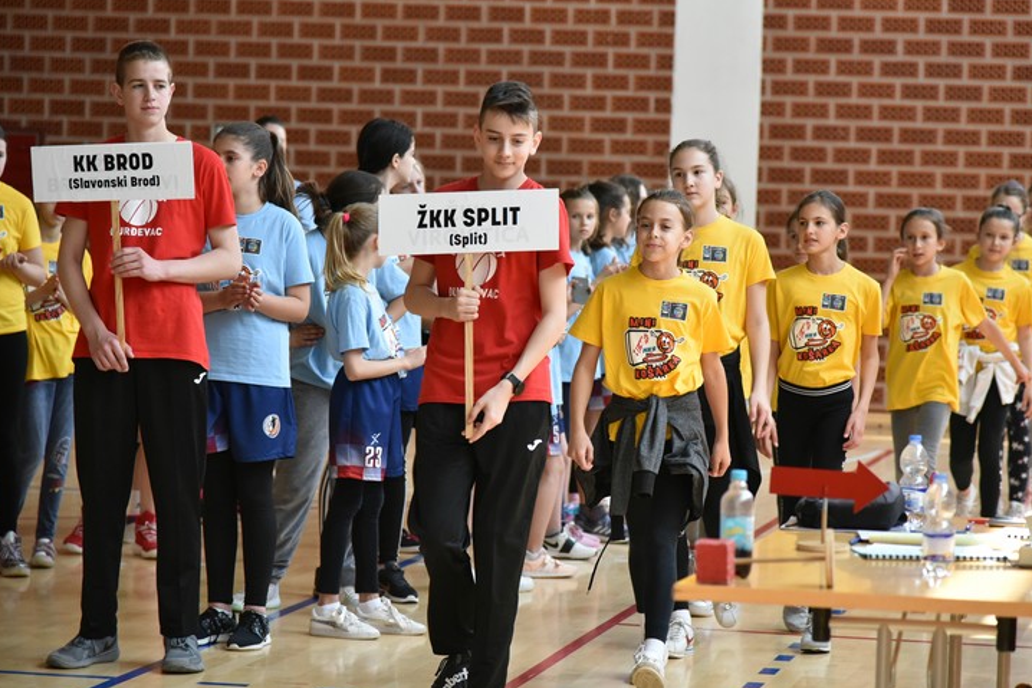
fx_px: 3928
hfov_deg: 15.0
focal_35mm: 137
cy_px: 363
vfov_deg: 10.0
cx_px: 579
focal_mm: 120
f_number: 4
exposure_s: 1/1600
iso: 3200
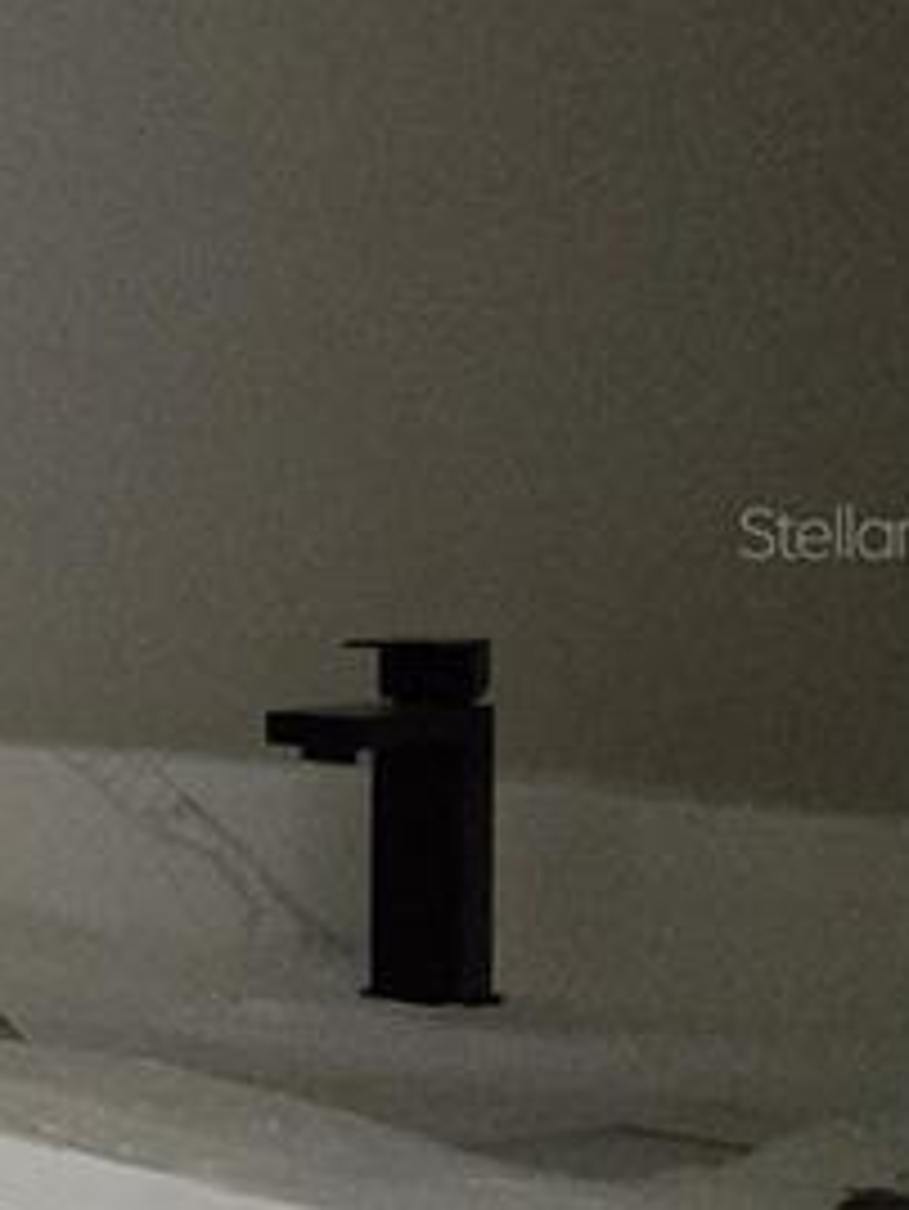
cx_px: -968
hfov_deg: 17.3
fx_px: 2029
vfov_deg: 33.2
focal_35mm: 58
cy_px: 531
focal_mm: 2.2
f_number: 2.2
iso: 1250
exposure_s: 1/30
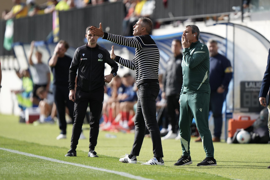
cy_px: 90
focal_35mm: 400
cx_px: 135
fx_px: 2999
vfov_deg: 3.4
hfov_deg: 5.2
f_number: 2.8
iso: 250
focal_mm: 400
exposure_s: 1/1600
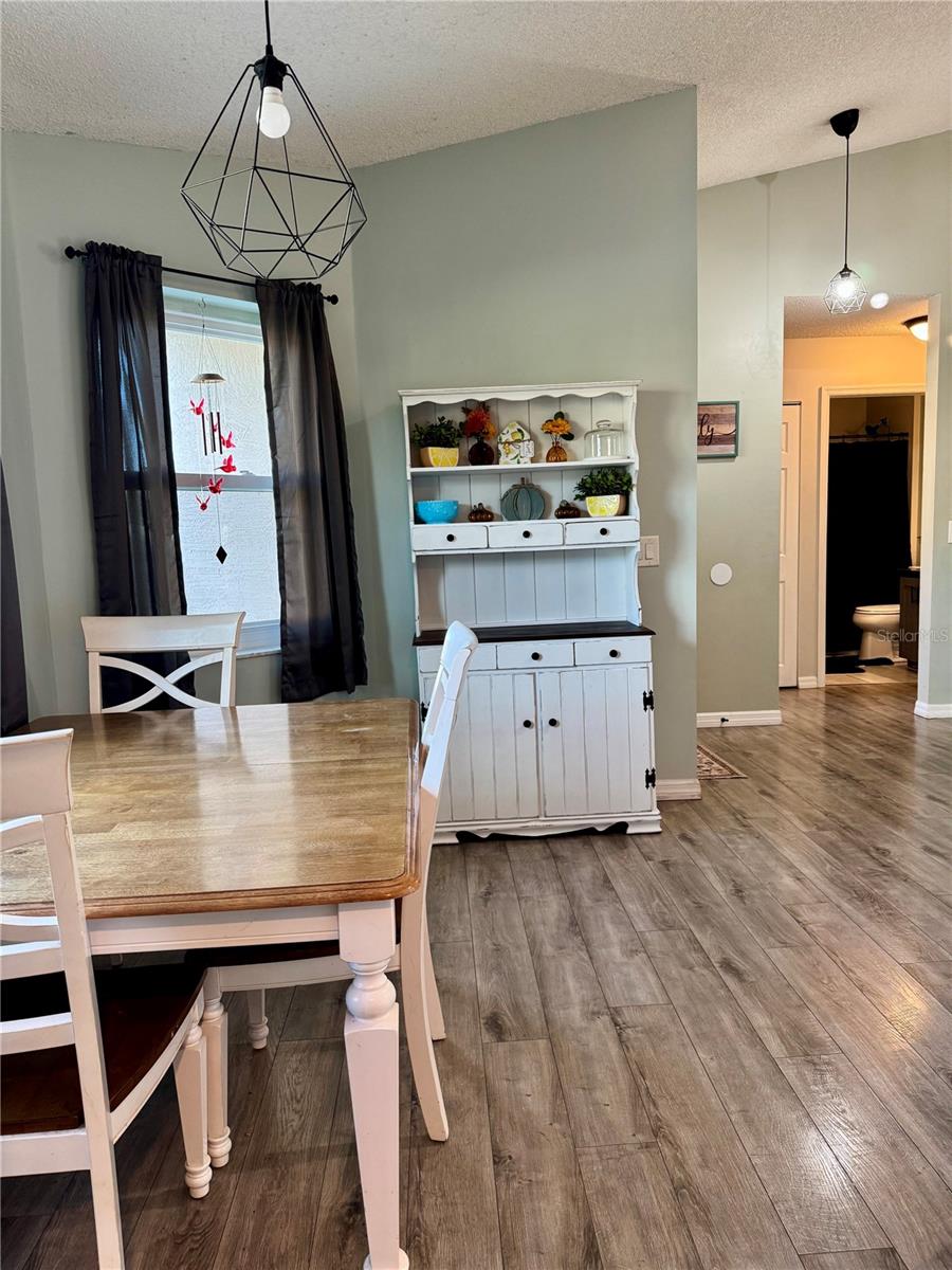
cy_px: 635
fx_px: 880
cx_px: 476
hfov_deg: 56.8
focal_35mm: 24
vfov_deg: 71.6
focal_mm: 6.76
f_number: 1.78
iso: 250
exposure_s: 1/60
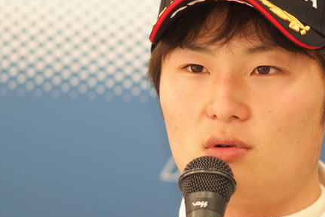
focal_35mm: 448
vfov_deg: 3.1
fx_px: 4043
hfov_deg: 4.6
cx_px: 211
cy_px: 102
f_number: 2.8
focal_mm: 180
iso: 800
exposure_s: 1/125
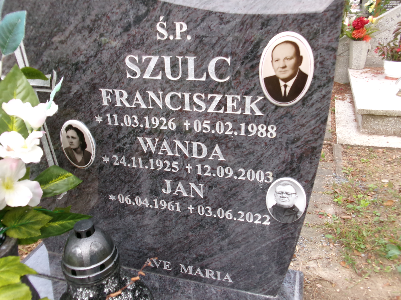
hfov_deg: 63.4
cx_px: 200
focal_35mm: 28
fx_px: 324
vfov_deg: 49.7
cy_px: 150
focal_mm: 5.1
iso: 128
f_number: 3.9
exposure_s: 1/34
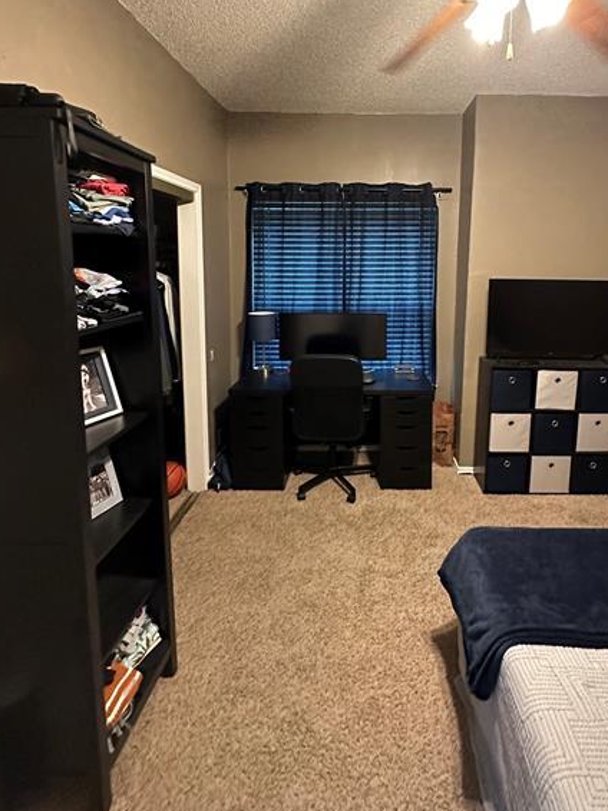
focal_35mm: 19
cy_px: 317
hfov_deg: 67.8
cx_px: 373
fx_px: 445
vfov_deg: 83.4
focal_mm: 2.22
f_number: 2.2
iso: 1250
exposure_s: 1/60
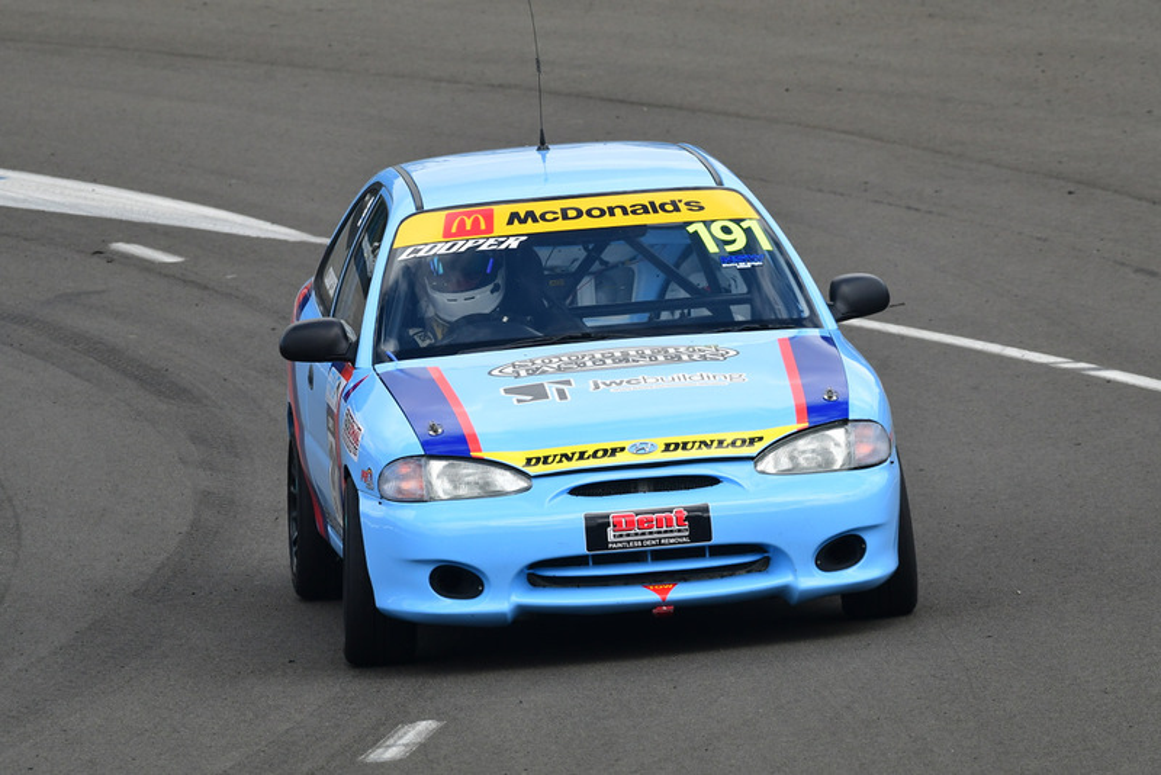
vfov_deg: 3.5
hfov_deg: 5.3
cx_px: 580
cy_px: 388
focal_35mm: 390
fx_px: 12581
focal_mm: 260
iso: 640
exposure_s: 1/640
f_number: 10
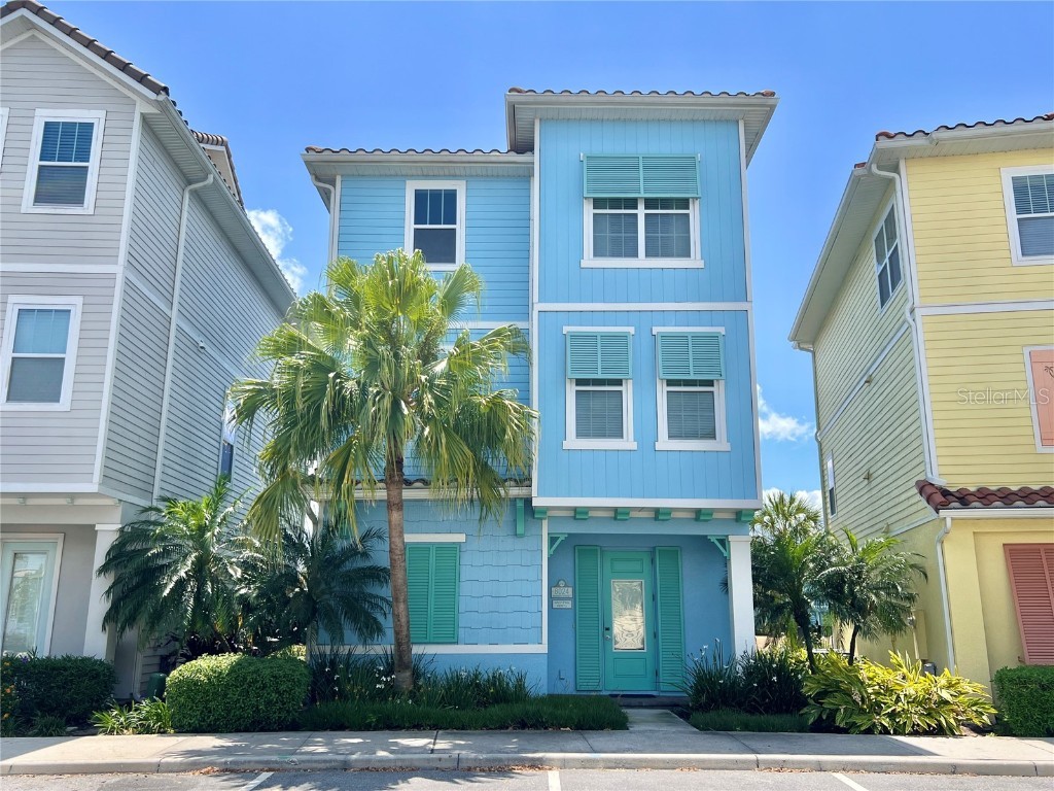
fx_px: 792
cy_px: 396
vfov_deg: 53.1
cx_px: 527
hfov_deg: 67.3
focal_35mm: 26
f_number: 1.5
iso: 50
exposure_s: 1/3704
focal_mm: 5.7
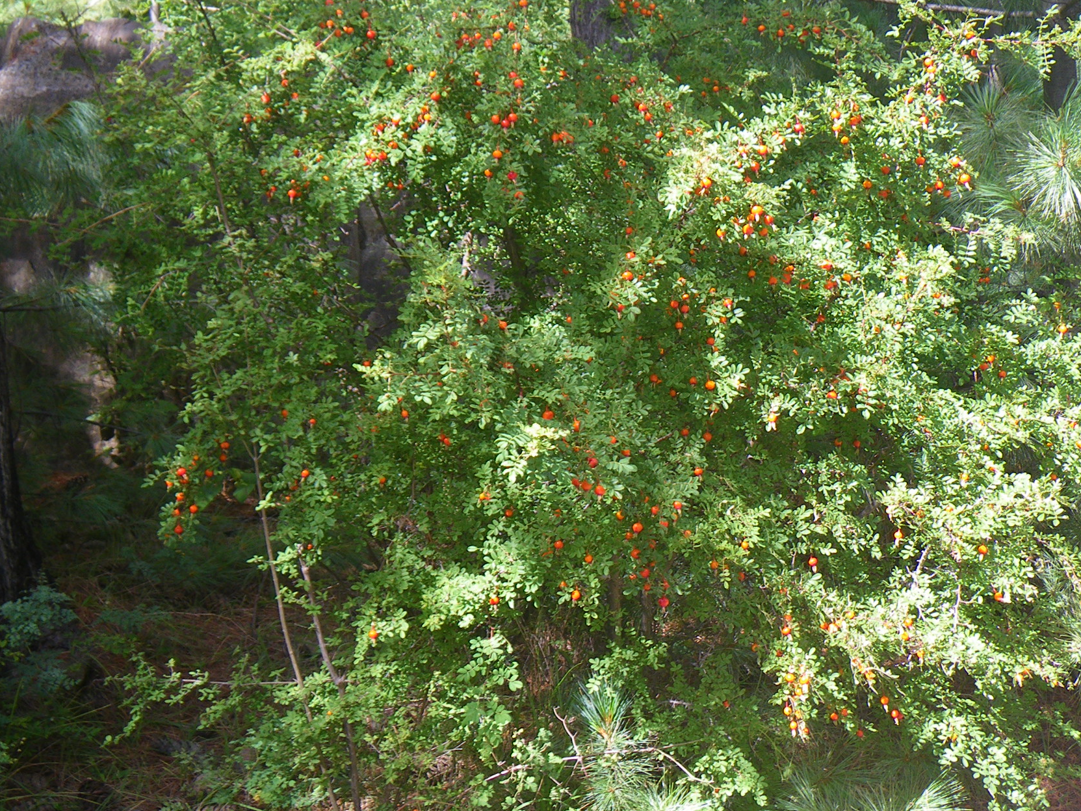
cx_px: 622
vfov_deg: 27.5
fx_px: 1655
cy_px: 393
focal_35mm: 53
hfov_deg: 36.1
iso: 50
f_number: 3.8
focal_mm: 6.1
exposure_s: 1/80
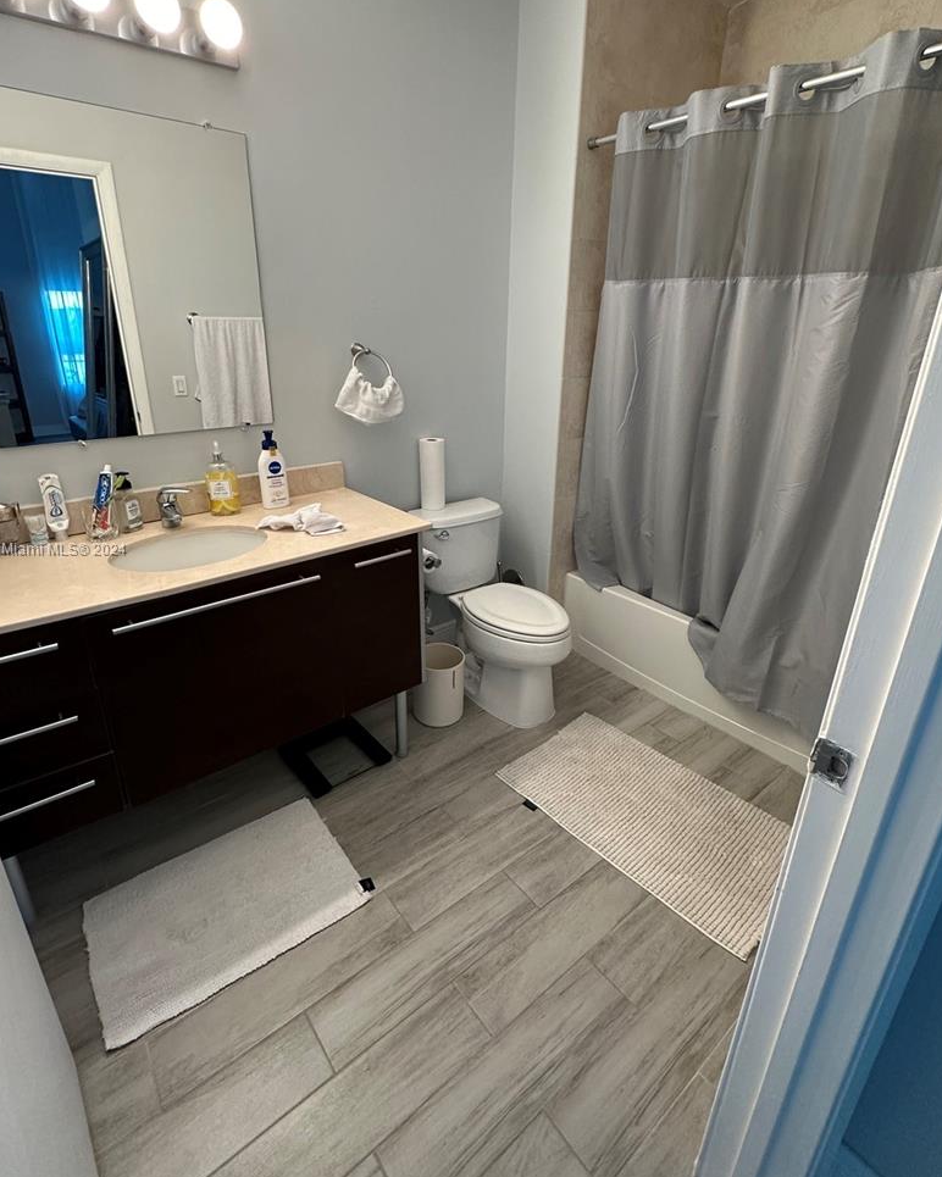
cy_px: 550
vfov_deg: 89.5
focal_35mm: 17
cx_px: 451
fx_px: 592
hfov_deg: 76.9
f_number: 2.2
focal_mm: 2.22
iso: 250
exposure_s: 1/120
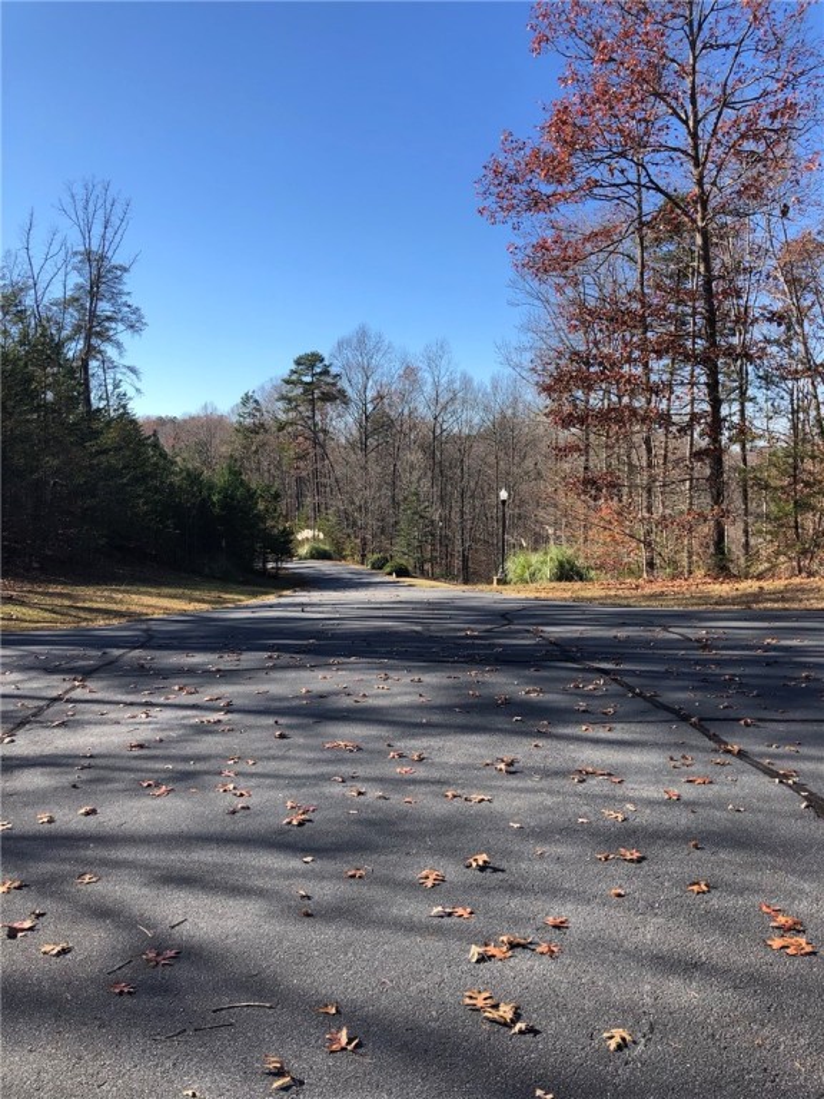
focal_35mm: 28
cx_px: 412
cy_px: 550
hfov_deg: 49.7
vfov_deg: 63.4
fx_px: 889
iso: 20
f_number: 1.8
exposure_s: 1/1116
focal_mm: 3.99
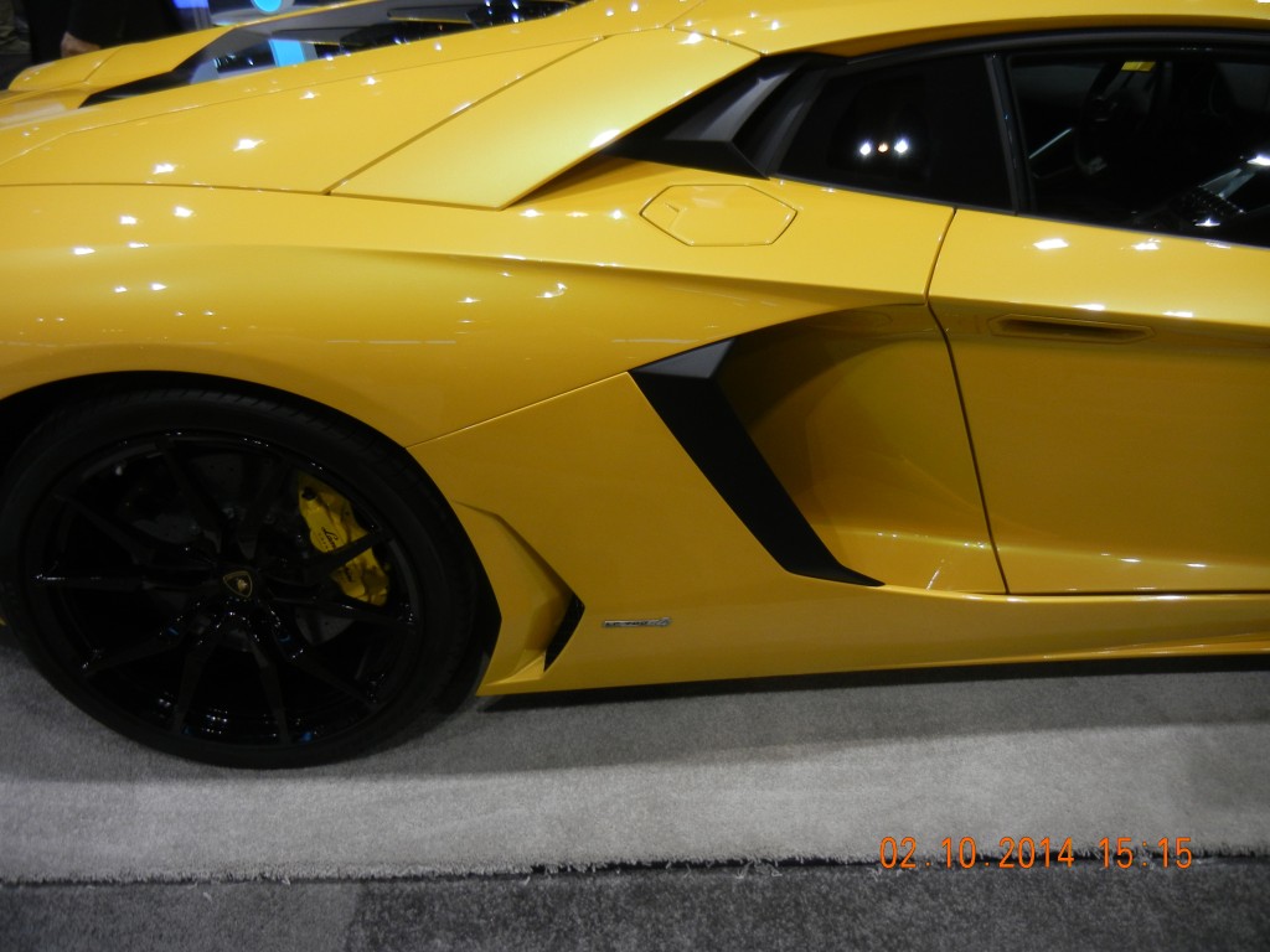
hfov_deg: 60.0
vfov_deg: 46.8
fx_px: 1101
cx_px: 635
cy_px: 476
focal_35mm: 30
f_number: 3.5
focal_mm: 5.4
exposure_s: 1/68.6
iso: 192
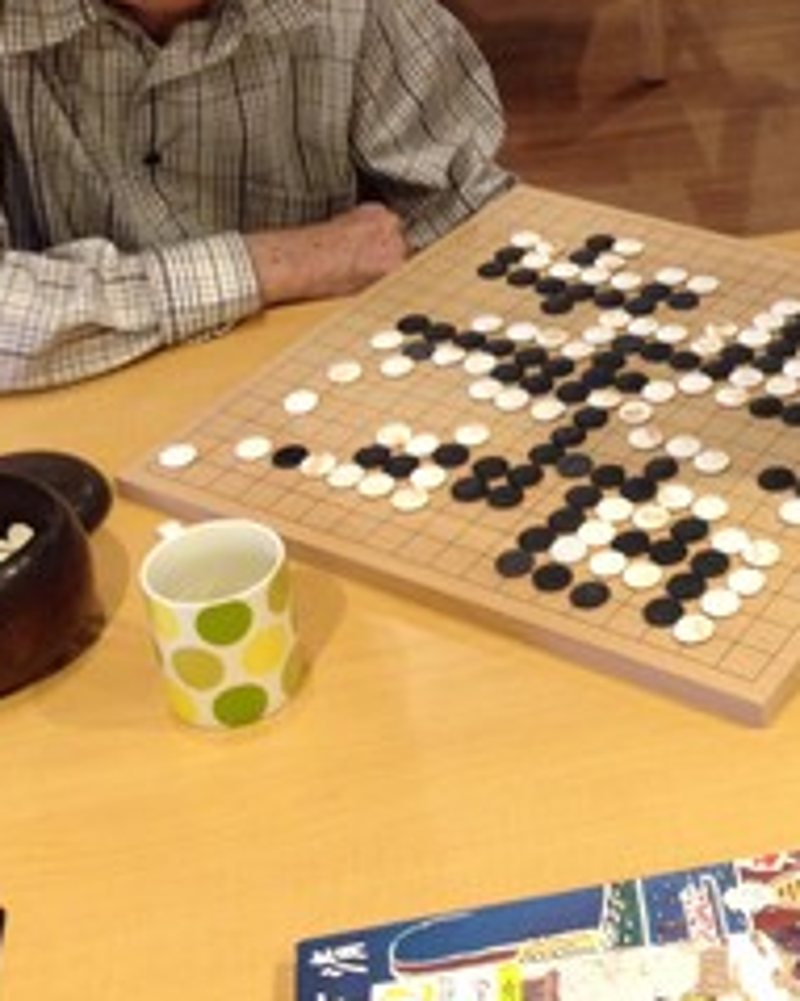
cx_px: 760
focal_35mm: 74
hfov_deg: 20.2
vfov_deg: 25.3
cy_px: 201
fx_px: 2192
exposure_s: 1/20
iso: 100
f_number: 2.4
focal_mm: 4.12
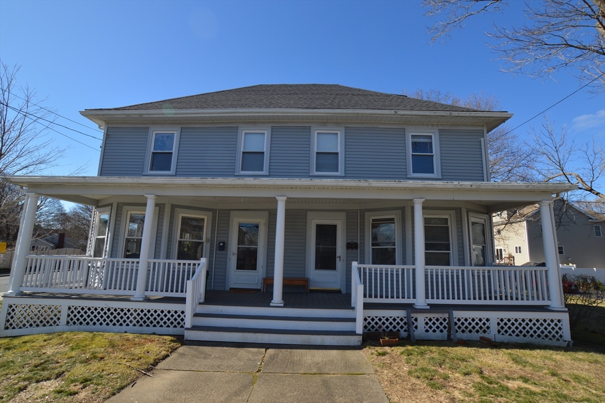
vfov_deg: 72.0
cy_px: 202
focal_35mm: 16
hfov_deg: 95.0
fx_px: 277
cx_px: 302
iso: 100
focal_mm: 11
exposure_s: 1/200
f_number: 7.1
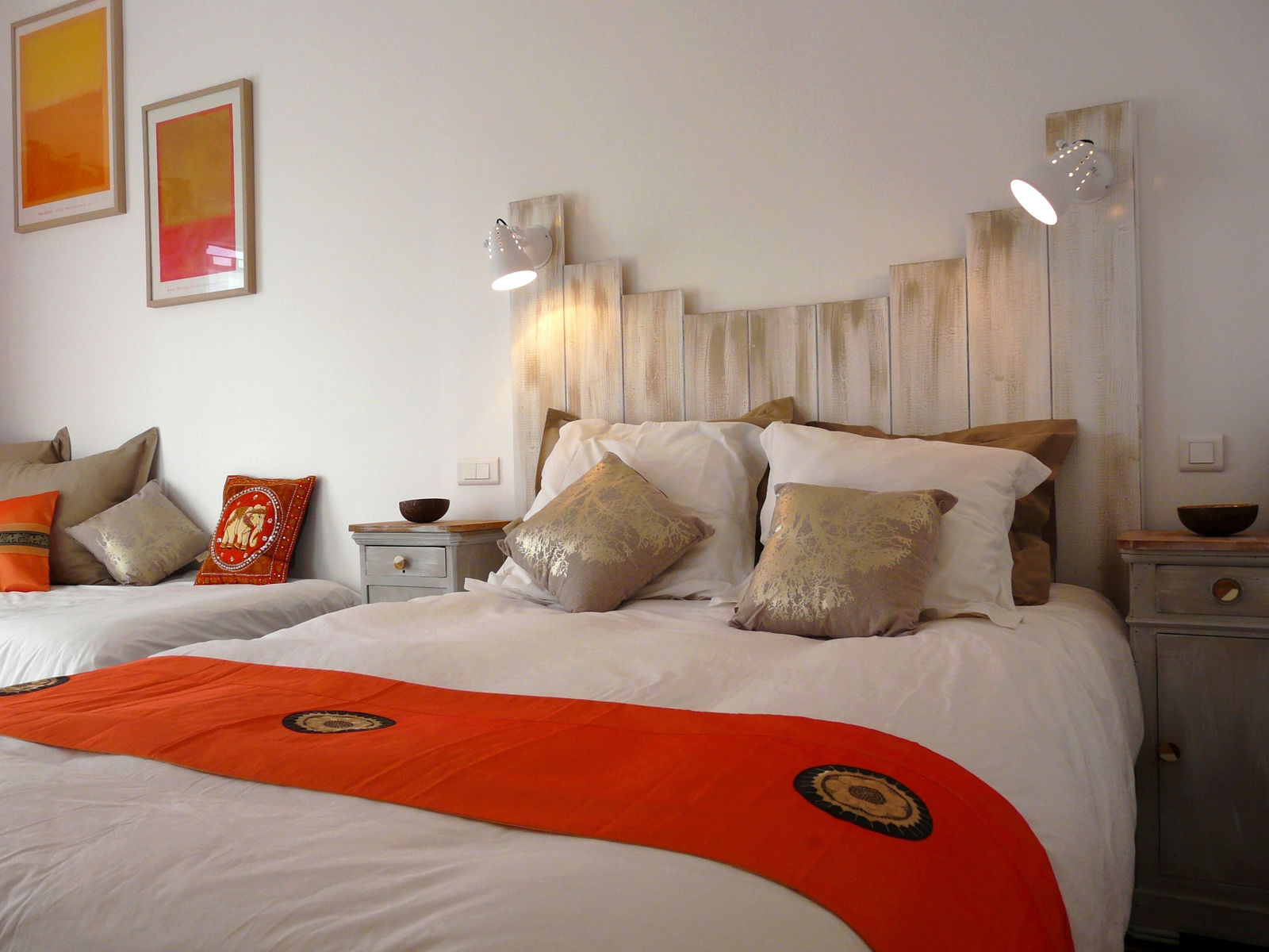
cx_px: 634
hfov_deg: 63.4
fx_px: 1026
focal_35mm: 28
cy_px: 476
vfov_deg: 49.7
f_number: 3.2
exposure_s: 1/100
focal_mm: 4.6
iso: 100
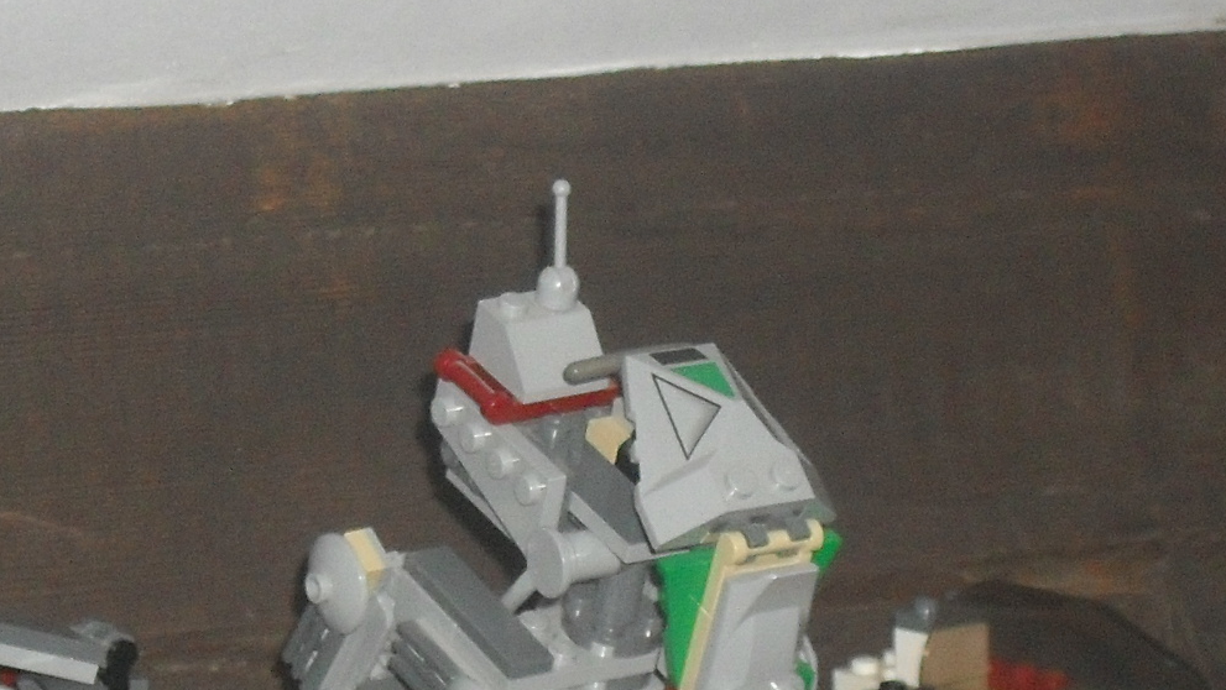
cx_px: 651
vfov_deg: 9.3
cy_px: 641
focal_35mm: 130
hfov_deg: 16.5
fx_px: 4227
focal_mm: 11.7
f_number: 4.6
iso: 200
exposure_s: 1/60
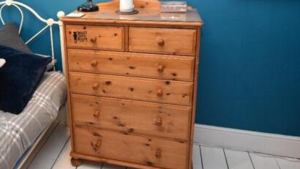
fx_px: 261
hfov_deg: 58.3
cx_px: 98
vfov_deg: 34.7
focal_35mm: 33
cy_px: 33
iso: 1600
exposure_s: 1/125
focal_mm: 13
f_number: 4.8
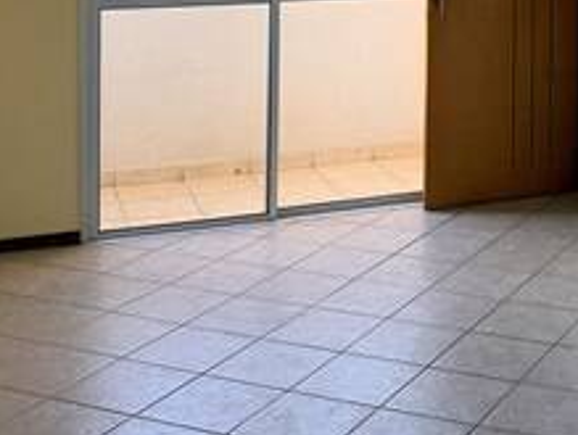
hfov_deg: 26.6
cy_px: -105
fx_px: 1171
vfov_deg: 19.7
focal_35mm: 70
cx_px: 541
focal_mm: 6.76
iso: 64
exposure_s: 1/121
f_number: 1.78
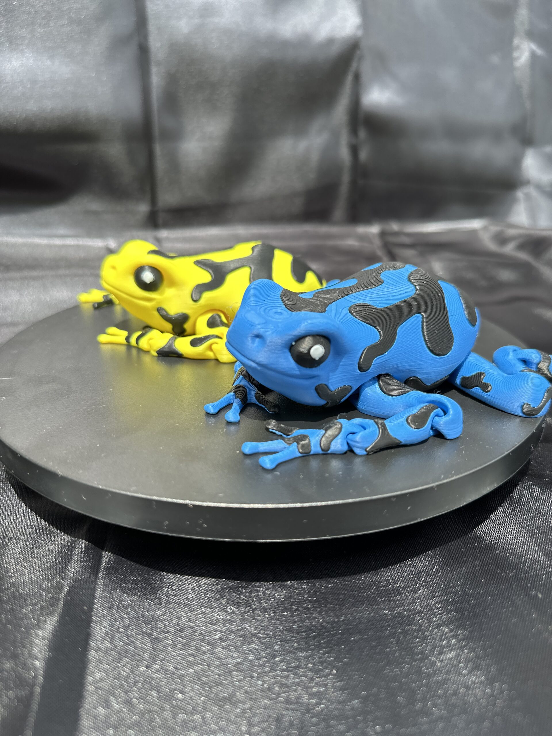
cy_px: 368
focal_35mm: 24
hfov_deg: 56.8
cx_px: 276
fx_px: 510
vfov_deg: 71.6
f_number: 1.78
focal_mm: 6.86
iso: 80
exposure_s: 1/935
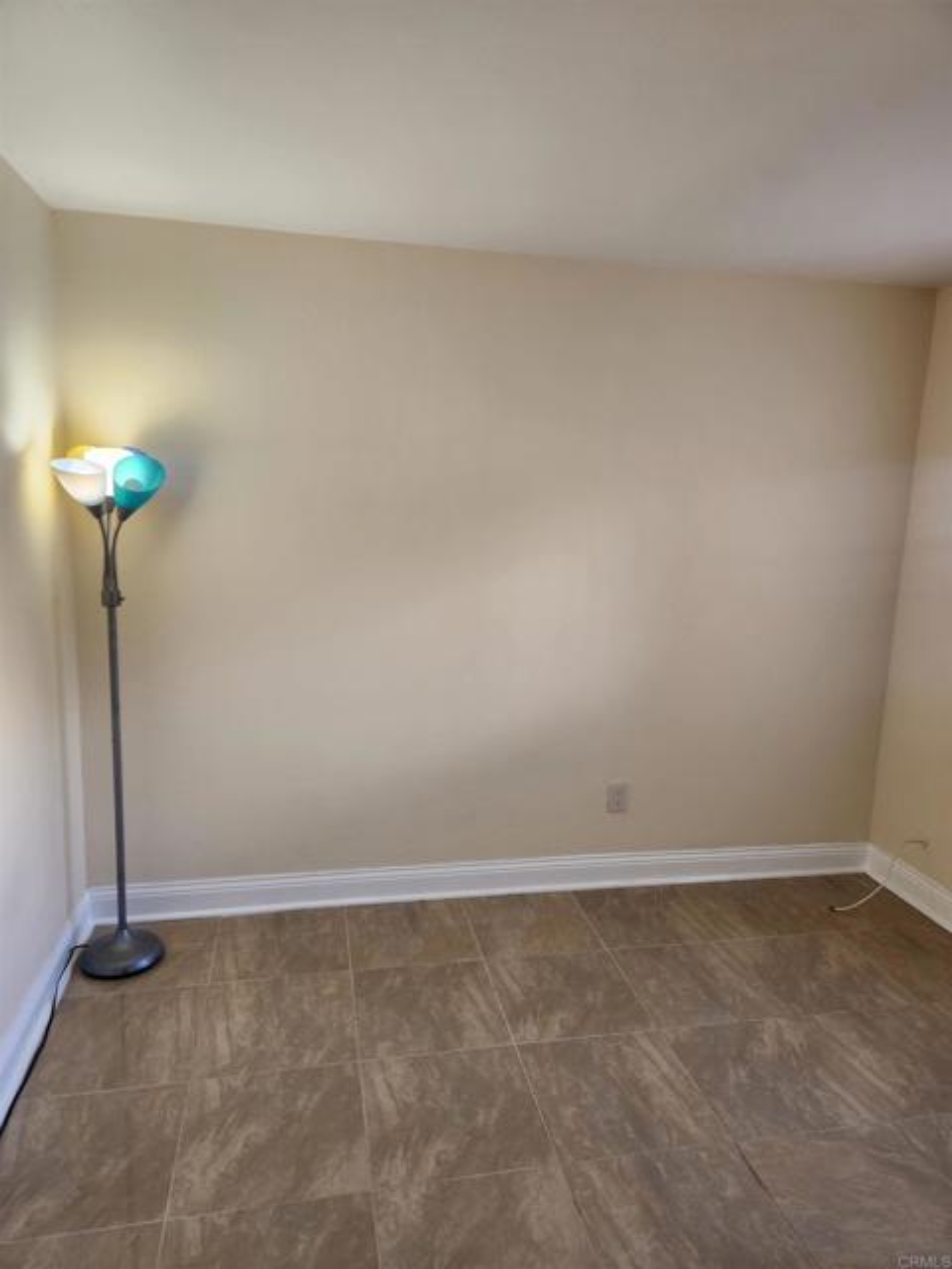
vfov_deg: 73.9
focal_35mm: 23
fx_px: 843
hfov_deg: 58.9
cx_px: 476
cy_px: 634
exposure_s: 1/120
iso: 80
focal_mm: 5.4
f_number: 1.8
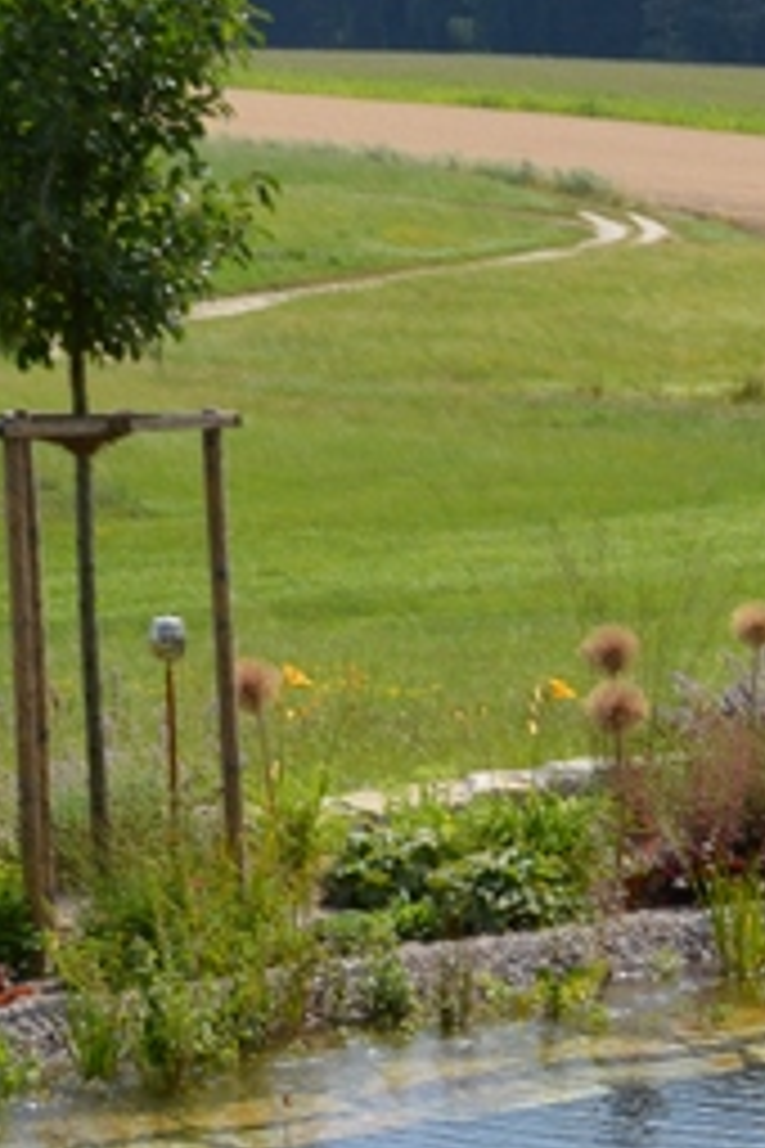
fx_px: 4876
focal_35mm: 153
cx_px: 1336
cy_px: 979
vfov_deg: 13.3
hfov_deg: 8.6
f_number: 8
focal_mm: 26
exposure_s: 1/250
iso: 100
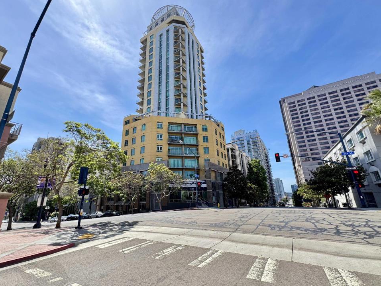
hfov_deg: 98.0
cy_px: 146
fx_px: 165
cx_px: 177
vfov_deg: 81.7
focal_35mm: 15
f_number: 2.2
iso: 40
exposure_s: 1/548
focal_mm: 2.22
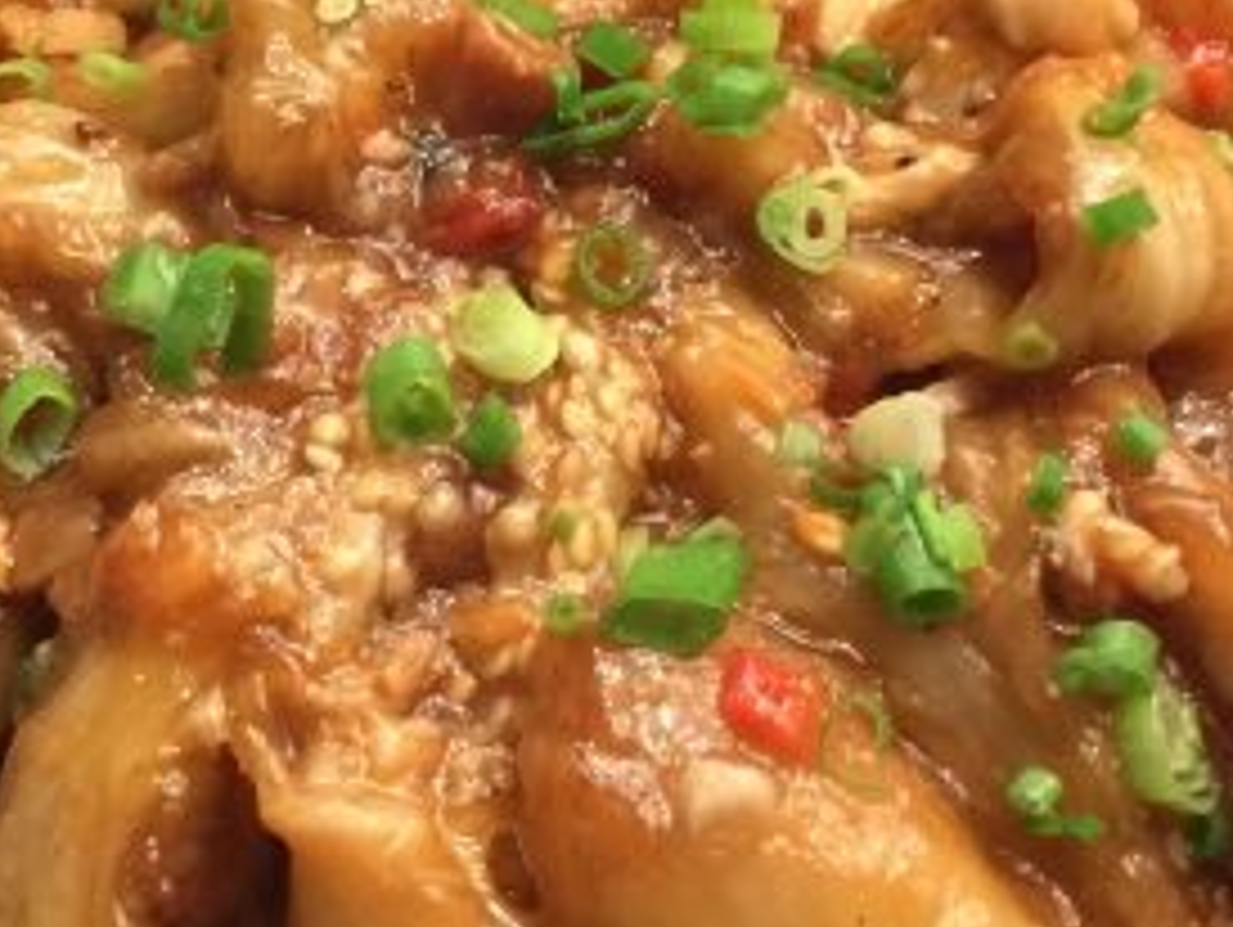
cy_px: 452
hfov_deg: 26.3
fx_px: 2638
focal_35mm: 74
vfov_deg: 19.9
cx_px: 585
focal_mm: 4.15
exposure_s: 1/17
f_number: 2.2
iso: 100
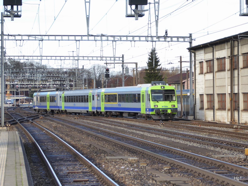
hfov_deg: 13.2
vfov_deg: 9.9
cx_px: 124
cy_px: 93
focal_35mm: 150
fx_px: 1075
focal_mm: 24.2
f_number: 5.3
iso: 125
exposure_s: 1/60
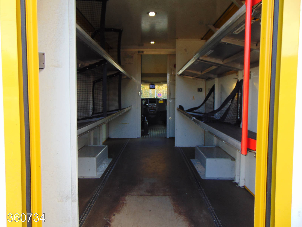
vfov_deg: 54.9
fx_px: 218
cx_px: 151
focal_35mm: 25
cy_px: 114
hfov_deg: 69.4
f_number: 3
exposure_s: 1/160
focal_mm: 4.5
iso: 80
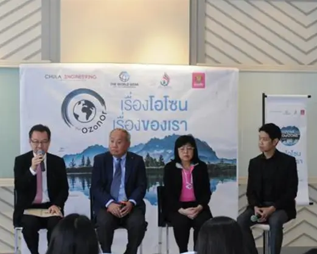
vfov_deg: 19.2
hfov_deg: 23.8
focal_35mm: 80
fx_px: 751
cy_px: 156
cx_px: 120
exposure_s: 1/60
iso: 800
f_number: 4.5
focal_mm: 38
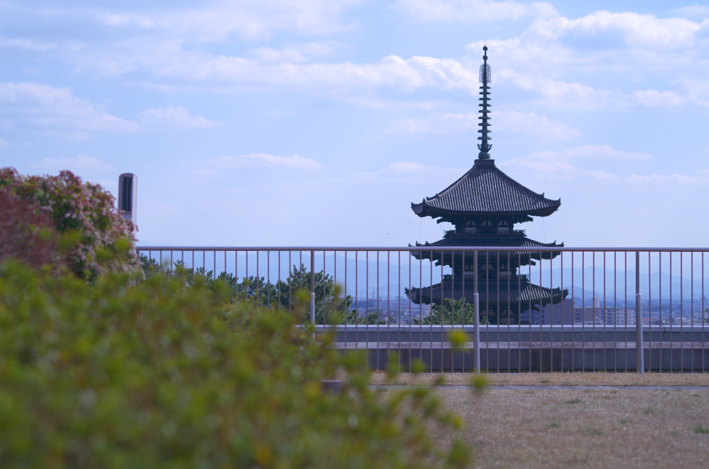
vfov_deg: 10.7
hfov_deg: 16.2
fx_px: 2496
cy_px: 234
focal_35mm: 127
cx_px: 354
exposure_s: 1/800
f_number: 5
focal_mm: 85
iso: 100
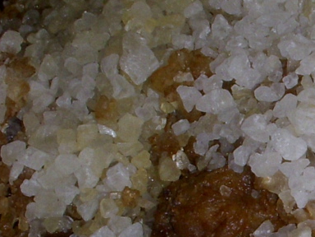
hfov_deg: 10.2
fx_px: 1729
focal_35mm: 190
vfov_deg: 7.8
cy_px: 262
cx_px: 414
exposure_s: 1/30
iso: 100
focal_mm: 6.3
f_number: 6.6
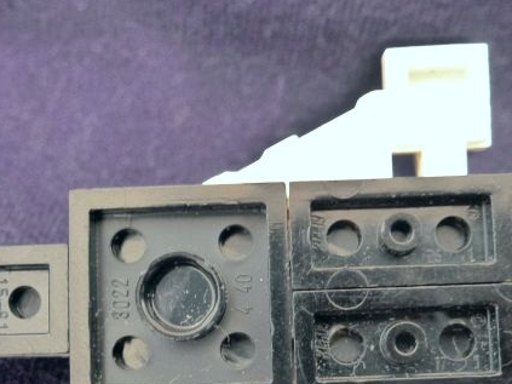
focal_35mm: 53
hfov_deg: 36.2
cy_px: 306
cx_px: 260
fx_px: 784
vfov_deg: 27.0
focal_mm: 5
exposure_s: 1/2
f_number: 3.5
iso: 400
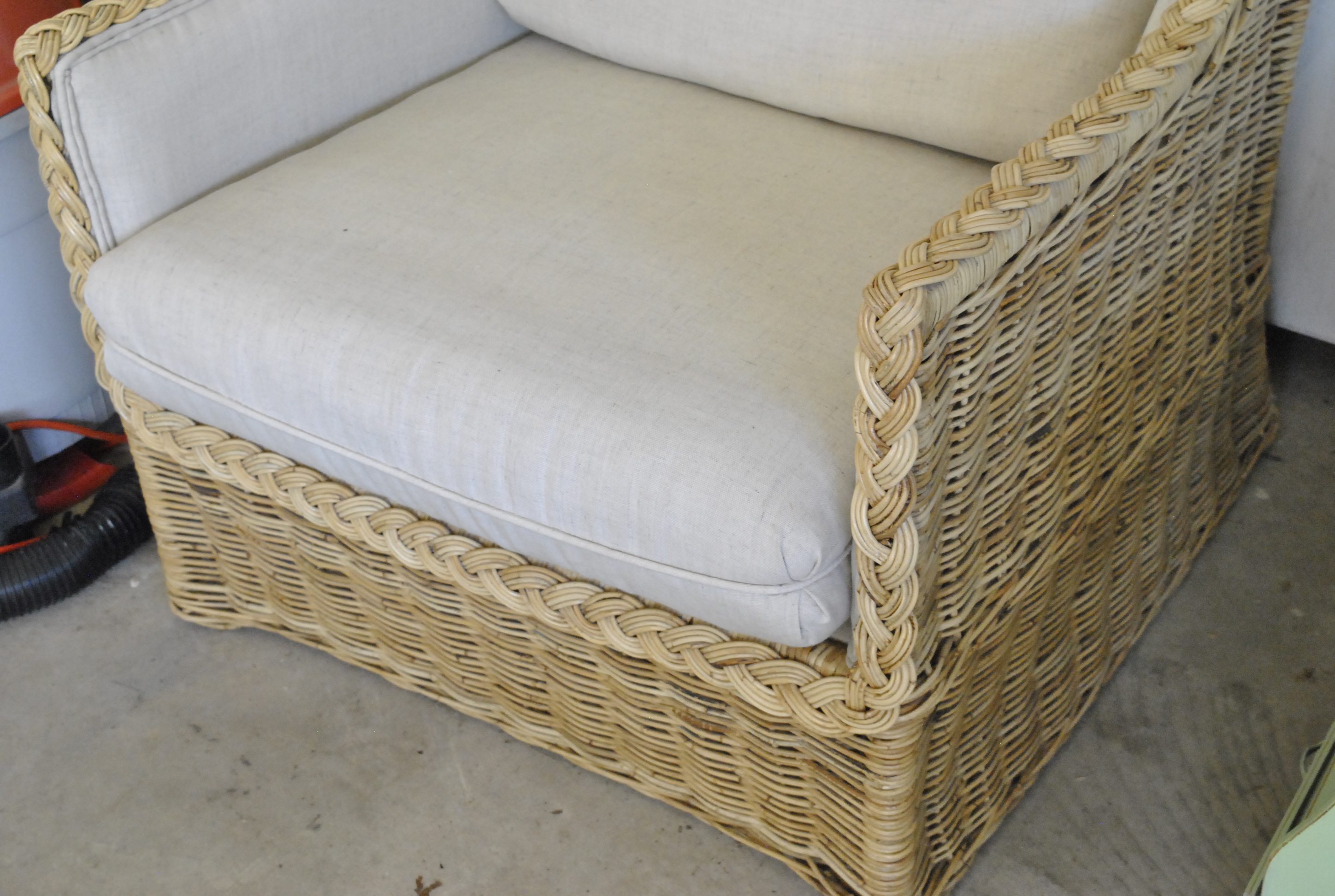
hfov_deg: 36.8
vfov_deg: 25.2
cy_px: 448
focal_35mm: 54
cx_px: 668
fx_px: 2007
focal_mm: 36
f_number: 8
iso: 1600
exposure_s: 1/60
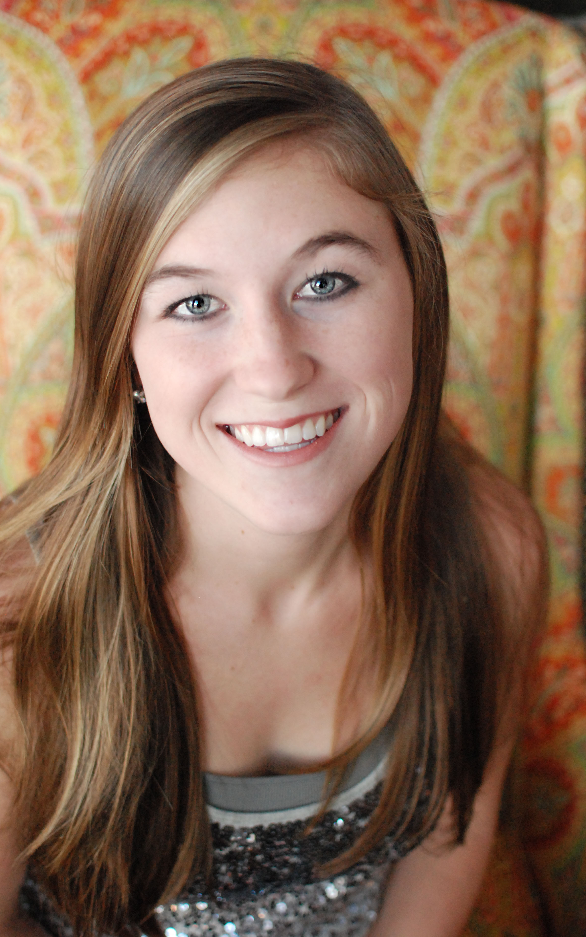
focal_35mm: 55
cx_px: 295
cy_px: 461
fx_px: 1393
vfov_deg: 37.2
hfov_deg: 23.8
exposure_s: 1/500
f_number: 2.2
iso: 1600
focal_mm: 35
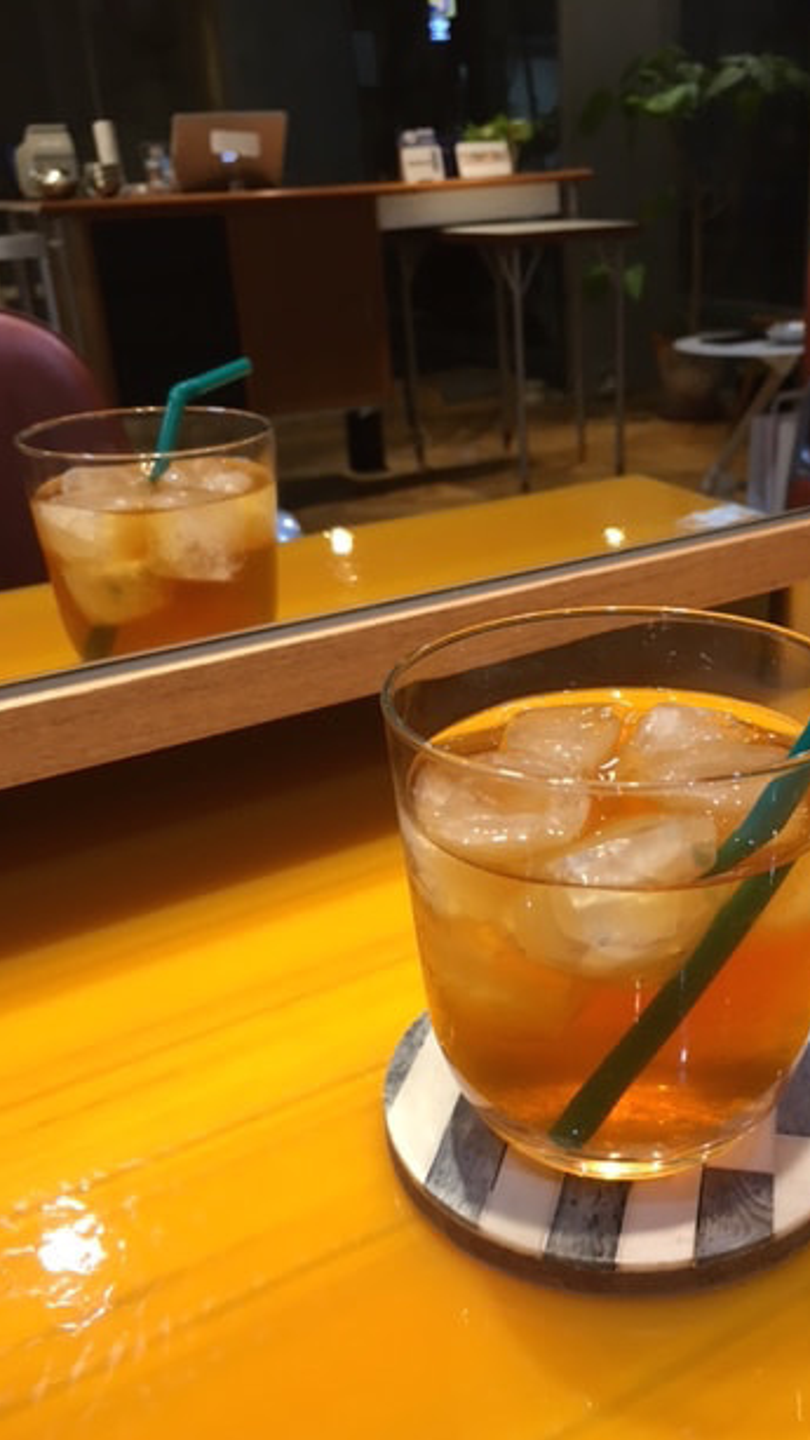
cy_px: 745
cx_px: 545
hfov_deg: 35.3
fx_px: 1260
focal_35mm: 33
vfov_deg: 59.5
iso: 100
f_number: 2.2
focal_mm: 4.15
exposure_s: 1/33
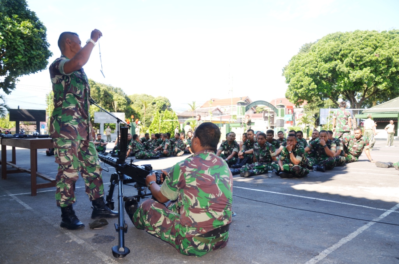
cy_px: 132
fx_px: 299
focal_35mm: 27
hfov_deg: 67.5
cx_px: 200
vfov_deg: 47.7
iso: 100
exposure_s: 1/100
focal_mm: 18
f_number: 4
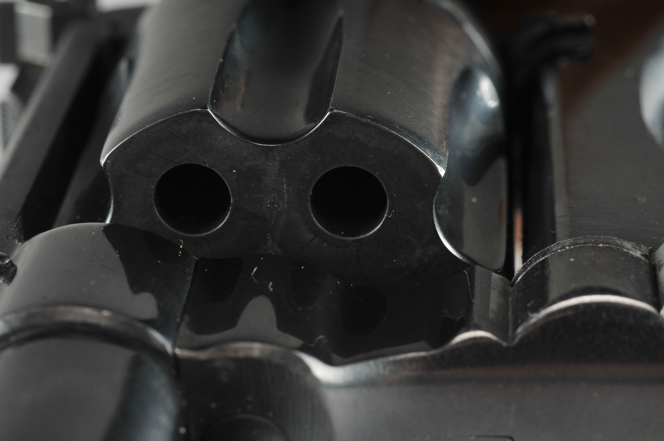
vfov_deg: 15.2
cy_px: 220
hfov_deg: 22.6
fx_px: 1658
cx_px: 332
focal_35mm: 90
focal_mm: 60
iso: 100
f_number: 18
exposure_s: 1/250
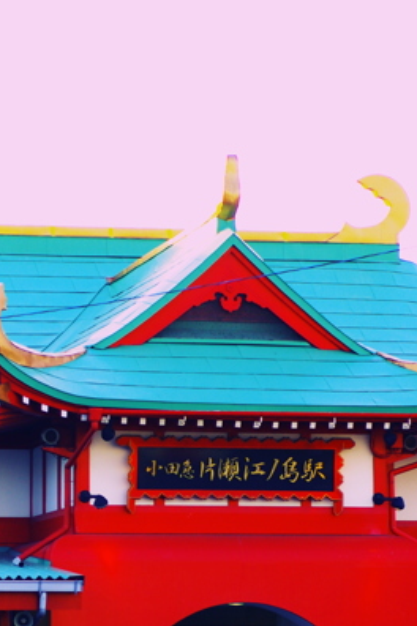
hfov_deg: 8.3
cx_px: 122
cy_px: 528
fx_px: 2872
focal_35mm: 165
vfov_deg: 12.4
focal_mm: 43
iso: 100
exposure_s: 1/320
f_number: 2.8
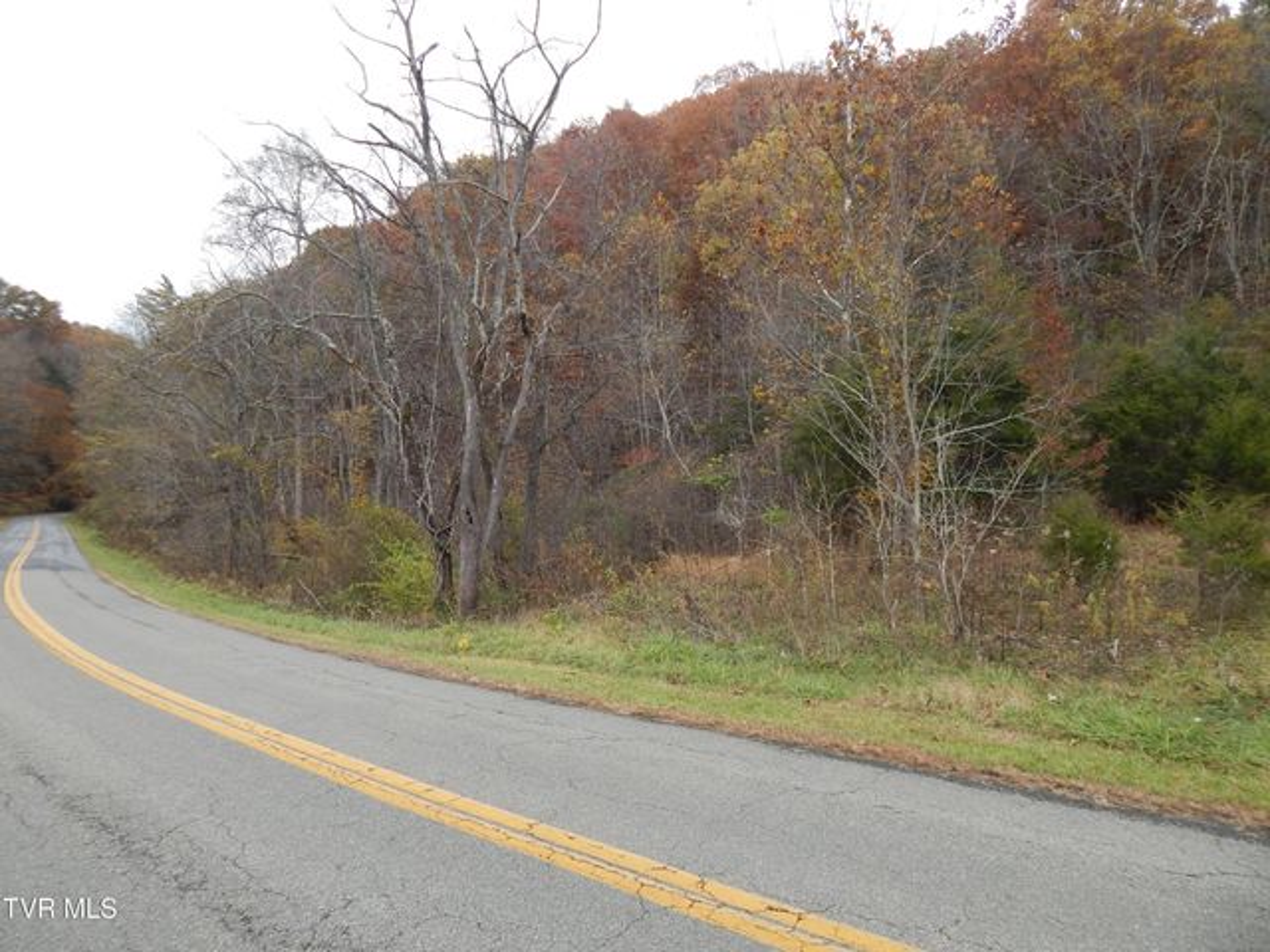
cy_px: 476
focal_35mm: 22
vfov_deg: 61.1
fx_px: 807
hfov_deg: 76.4
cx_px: 635
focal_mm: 4
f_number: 3
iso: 125
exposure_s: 1/320
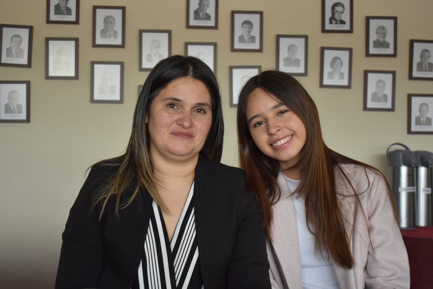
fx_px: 613
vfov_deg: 26.5
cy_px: 144
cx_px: 216
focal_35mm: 51
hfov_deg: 38.9
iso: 800
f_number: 5
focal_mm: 34
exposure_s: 1/100
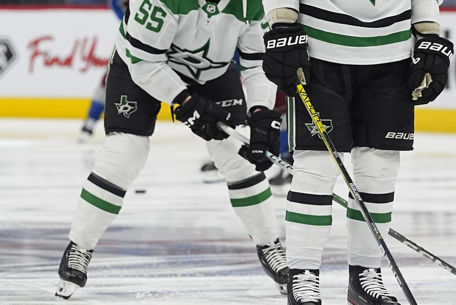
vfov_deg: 3.0
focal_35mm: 464
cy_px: 60
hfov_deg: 4.4
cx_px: 375
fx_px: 5882
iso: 2500
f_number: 4
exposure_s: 1/1600
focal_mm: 170
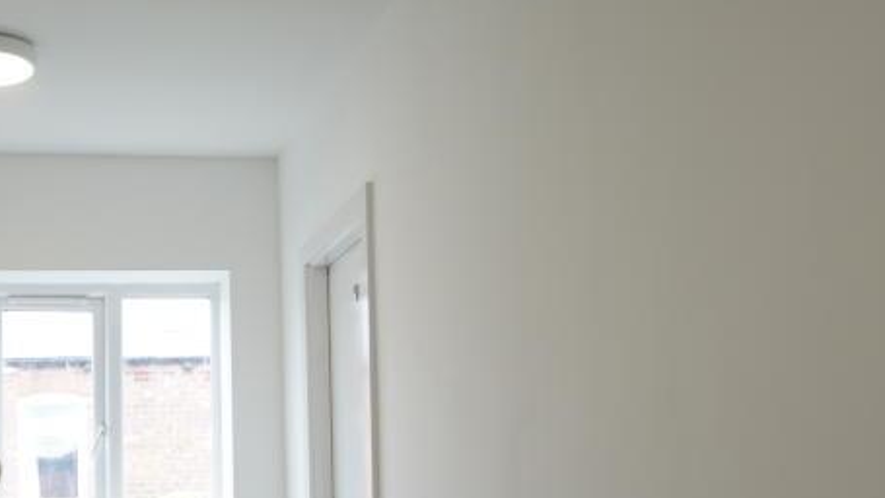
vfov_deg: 19.6
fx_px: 1412
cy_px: 460
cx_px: 148
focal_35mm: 60
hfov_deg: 33.5
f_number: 4
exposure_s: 1/60
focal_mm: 17
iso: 250
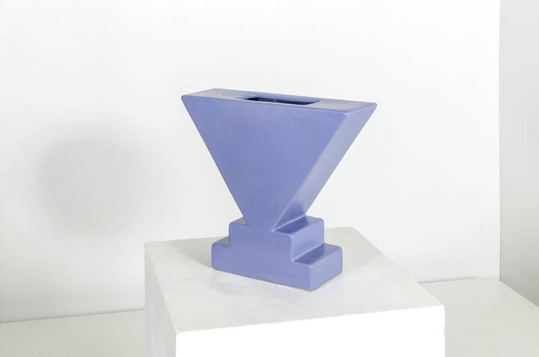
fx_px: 784
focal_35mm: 52
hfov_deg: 37.9
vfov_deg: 25.6
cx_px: 270
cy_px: 178
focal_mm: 35
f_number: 18
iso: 100
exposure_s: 1/200
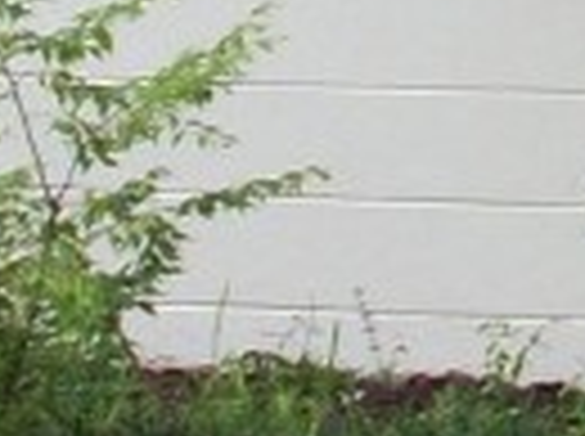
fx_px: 4926
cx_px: 1224
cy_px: -476
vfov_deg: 5.0
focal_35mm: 292
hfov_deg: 6.6
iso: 80
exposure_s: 1/267
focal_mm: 6.2
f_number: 2.8
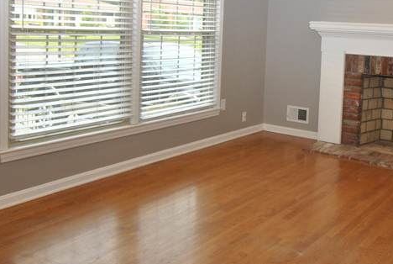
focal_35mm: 41
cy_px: 72
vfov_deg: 32.3
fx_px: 448
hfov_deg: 46.5
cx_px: 267
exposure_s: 1/60
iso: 200
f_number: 4.5
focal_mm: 10
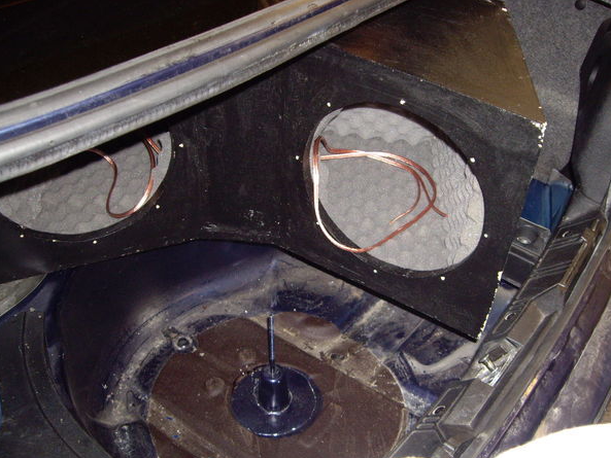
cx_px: 324
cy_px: 246
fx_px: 724
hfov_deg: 45.7
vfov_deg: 35.1
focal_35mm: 41
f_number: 2.7
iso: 200
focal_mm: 6.2
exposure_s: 1/40
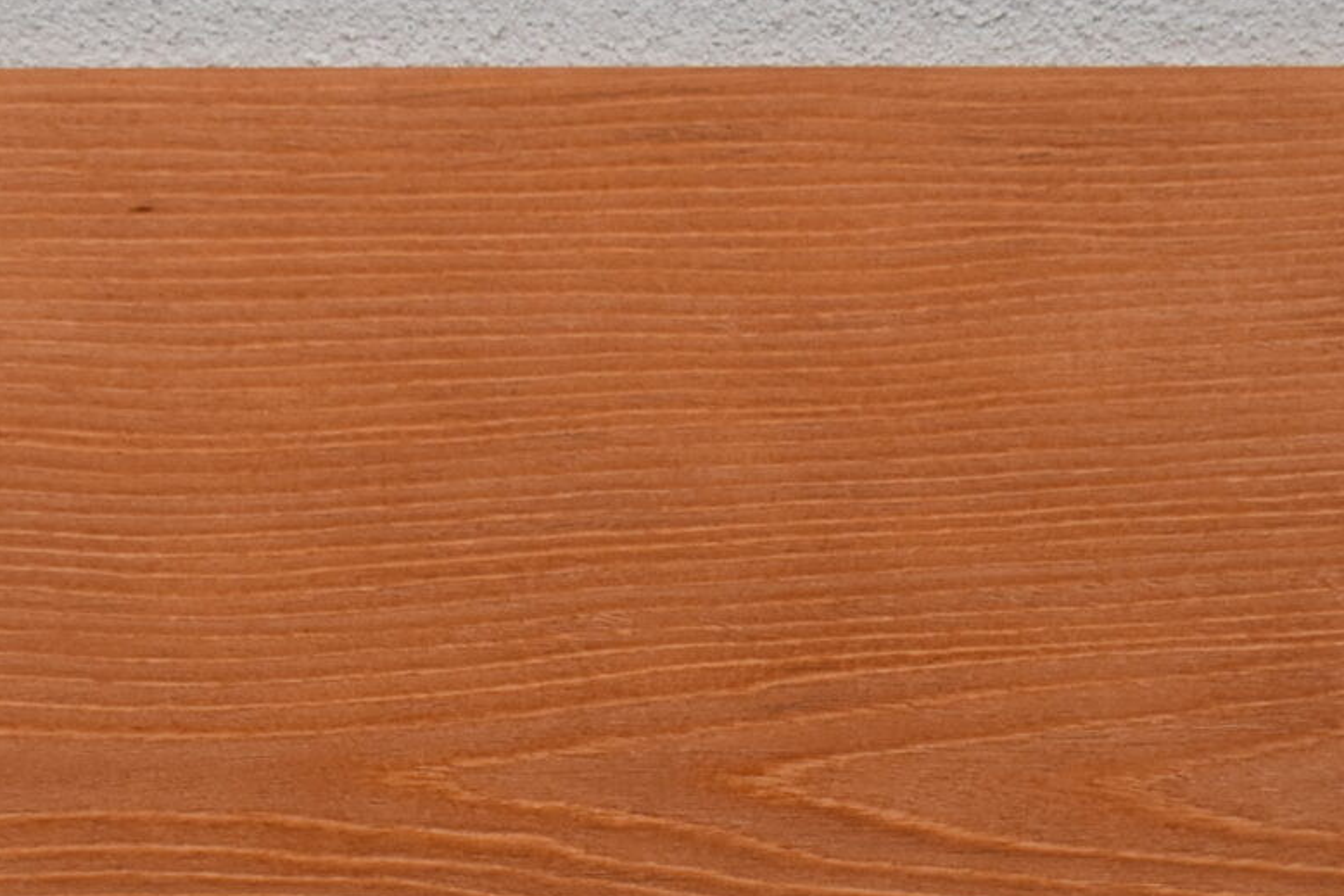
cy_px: 1092
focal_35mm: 158
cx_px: 463
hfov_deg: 13.0
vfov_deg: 8.6
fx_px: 5899
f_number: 4.5
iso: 560
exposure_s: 1/250
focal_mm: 32
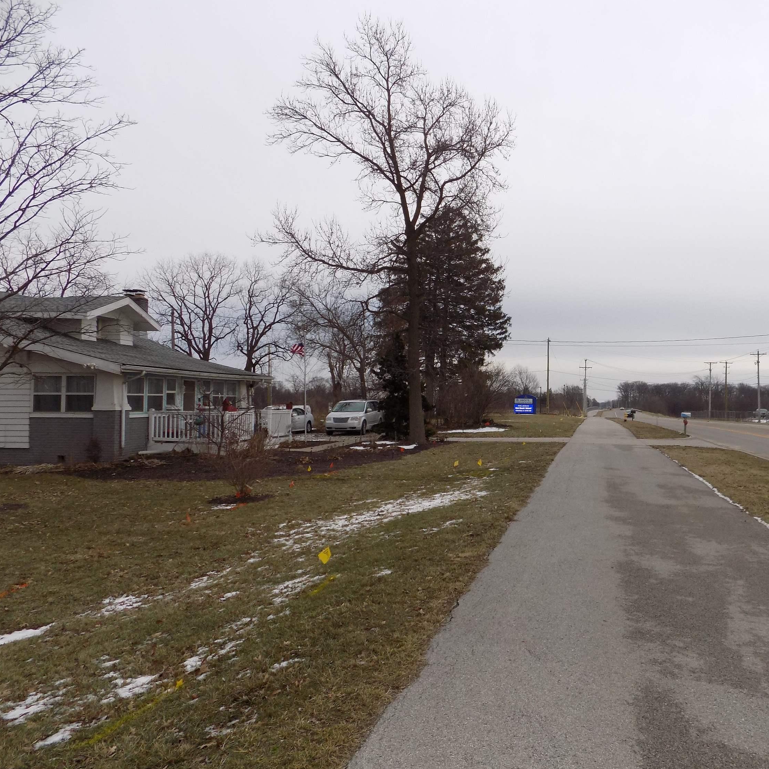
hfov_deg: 56.2
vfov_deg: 57.3
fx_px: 704
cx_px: 505
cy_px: 385
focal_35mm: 28
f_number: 3.1
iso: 80
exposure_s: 1/500
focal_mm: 4
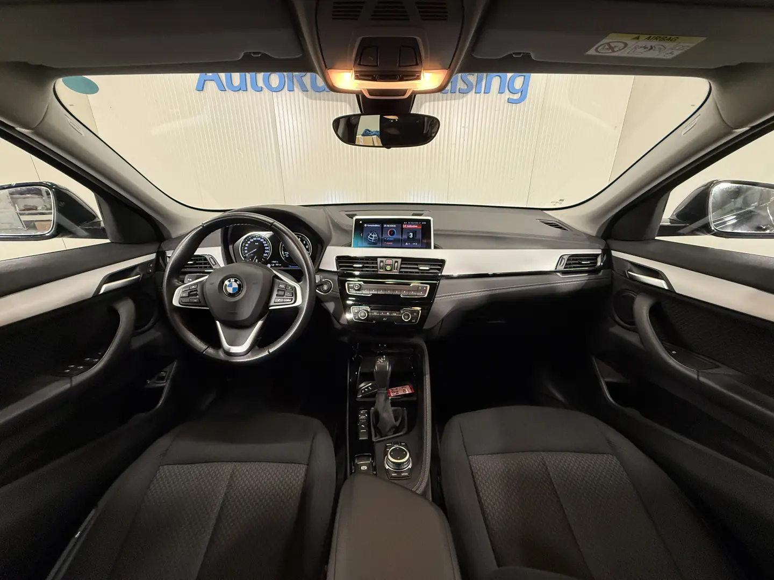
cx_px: 387
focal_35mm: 14
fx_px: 313
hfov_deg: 102.1
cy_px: 290
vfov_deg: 85.7
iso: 320
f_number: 2.2
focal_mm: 2.22
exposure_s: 1/50
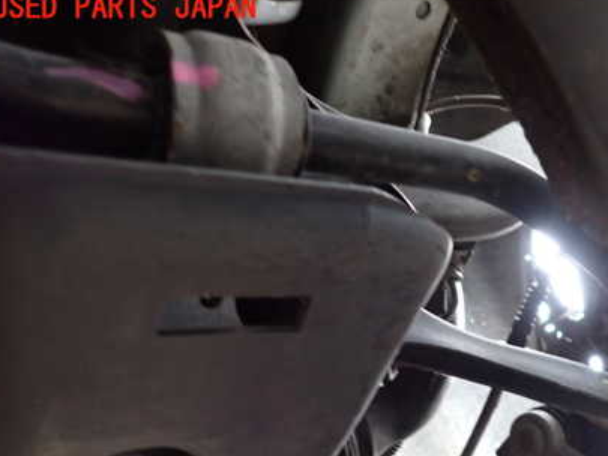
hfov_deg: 48.7
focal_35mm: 37
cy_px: 327
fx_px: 650
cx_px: 434
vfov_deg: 38.0
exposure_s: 1/30
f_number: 2
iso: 500
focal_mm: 4.5
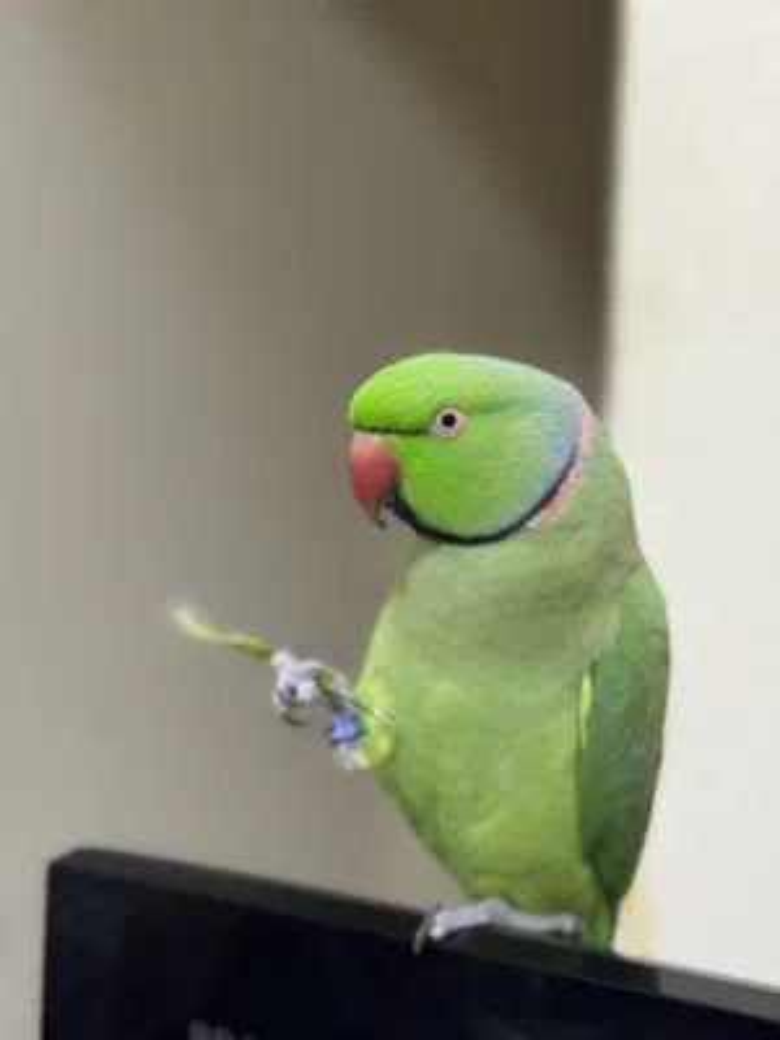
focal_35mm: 48
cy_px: 520
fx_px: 1442
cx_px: 390
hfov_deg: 30.3
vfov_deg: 39.7
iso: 200
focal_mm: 6.76
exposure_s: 1/60
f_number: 1.78
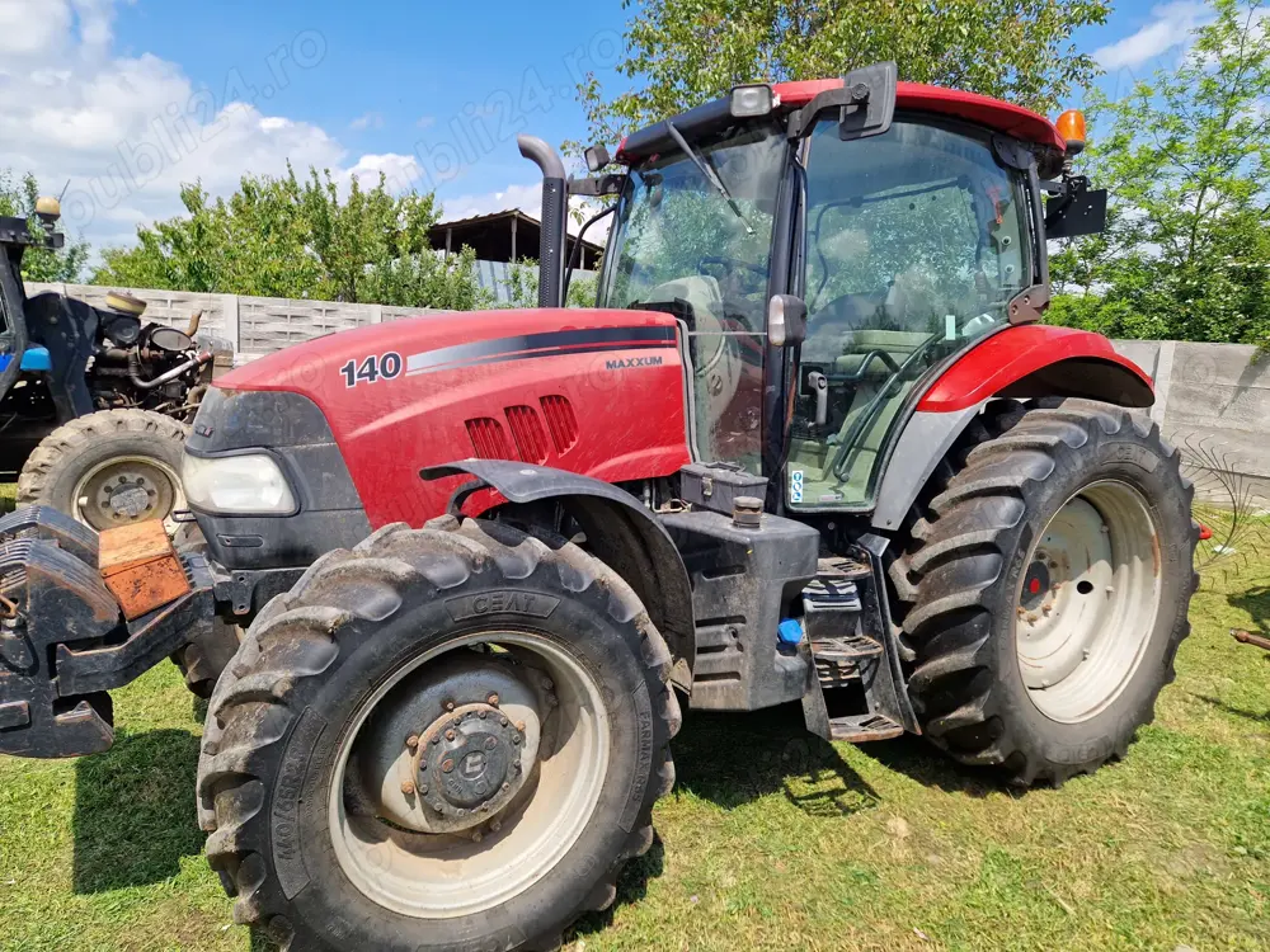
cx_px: 635
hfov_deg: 73.9
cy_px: 476
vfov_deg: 58.9
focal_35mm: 23
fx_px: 844
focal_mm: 5.4
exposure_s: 1/1128
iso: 50
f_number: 1.8
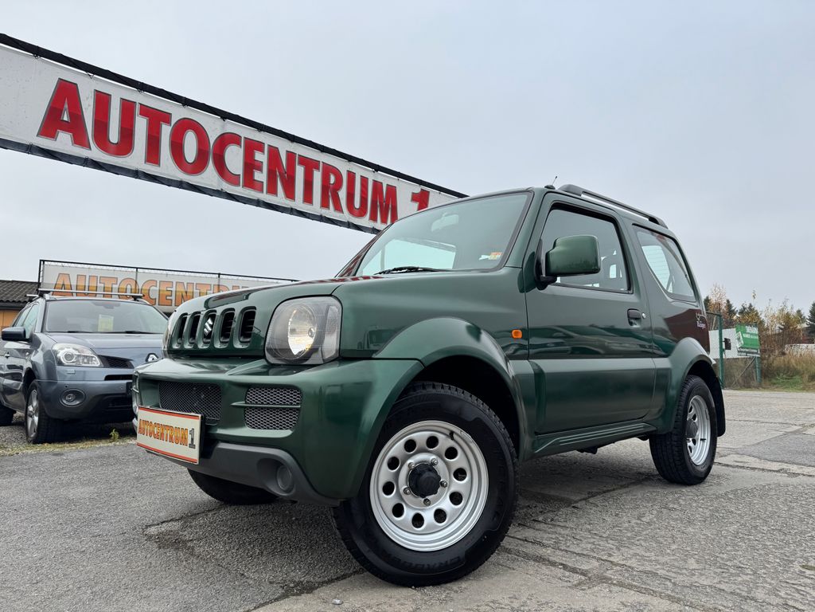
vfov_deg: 56.8
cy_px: 306
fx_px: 565
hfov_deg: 71.6
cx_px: 408
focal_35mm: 24
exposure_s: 1/2041
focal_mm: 6.76
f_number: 1.78
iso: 80
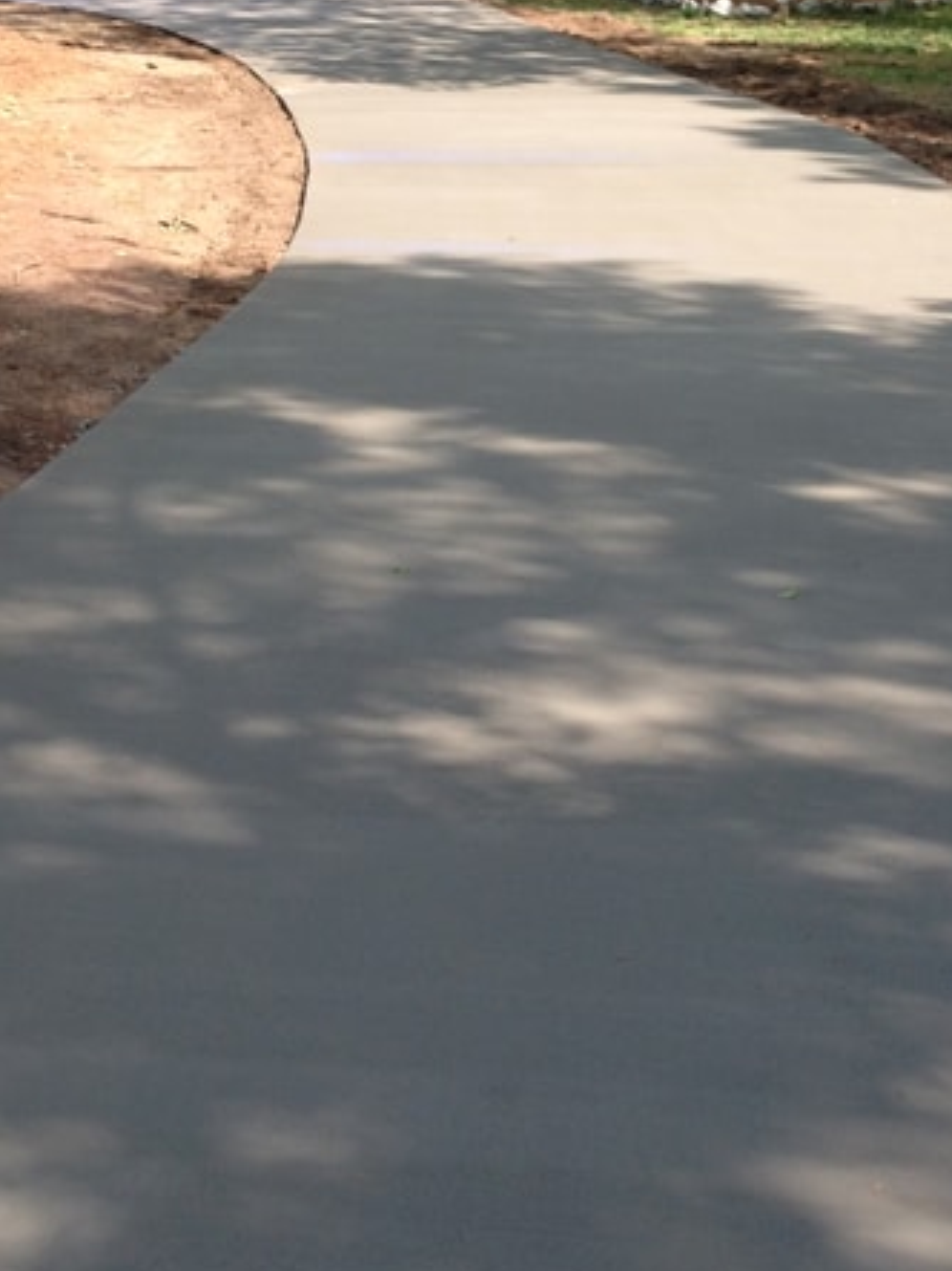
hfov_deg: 18.5
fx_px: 2898
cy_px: 382
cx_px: 705
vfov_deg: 24.5
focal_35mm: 79
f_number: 2.4
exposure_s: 1/438
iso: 50
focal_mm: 4.28
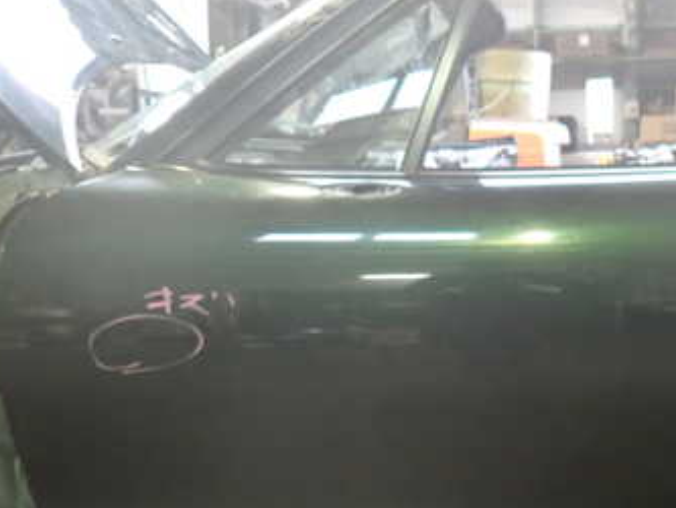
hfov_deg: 41.0
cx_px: 493
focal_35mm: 45
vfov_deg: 32.0
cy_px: 319
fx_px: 879
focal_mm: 4.5
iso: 1000
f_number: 2
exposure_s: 1/50
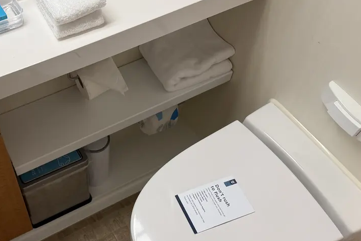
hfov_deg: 45.3
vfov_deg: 31.8
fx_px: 421
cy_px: 135
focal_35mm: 42
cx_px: 103
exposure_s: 1/60
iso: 125
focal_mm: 6.76
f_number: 1.78
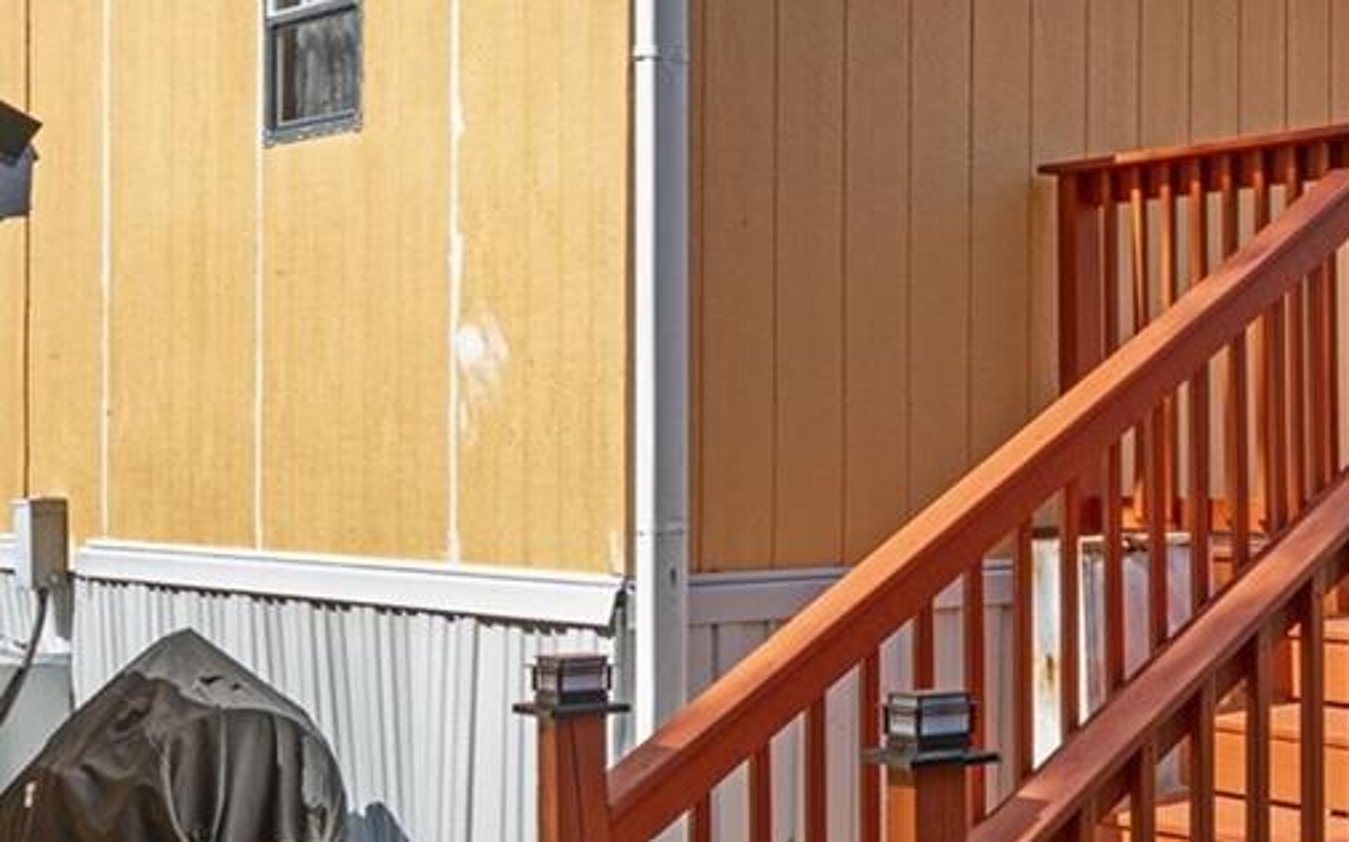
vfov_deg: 22.3
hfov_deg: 30.0
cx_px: 1621
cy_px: 458
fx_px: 2132
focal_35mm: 58
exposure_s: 1/30
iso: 320
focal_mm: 18
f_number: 9
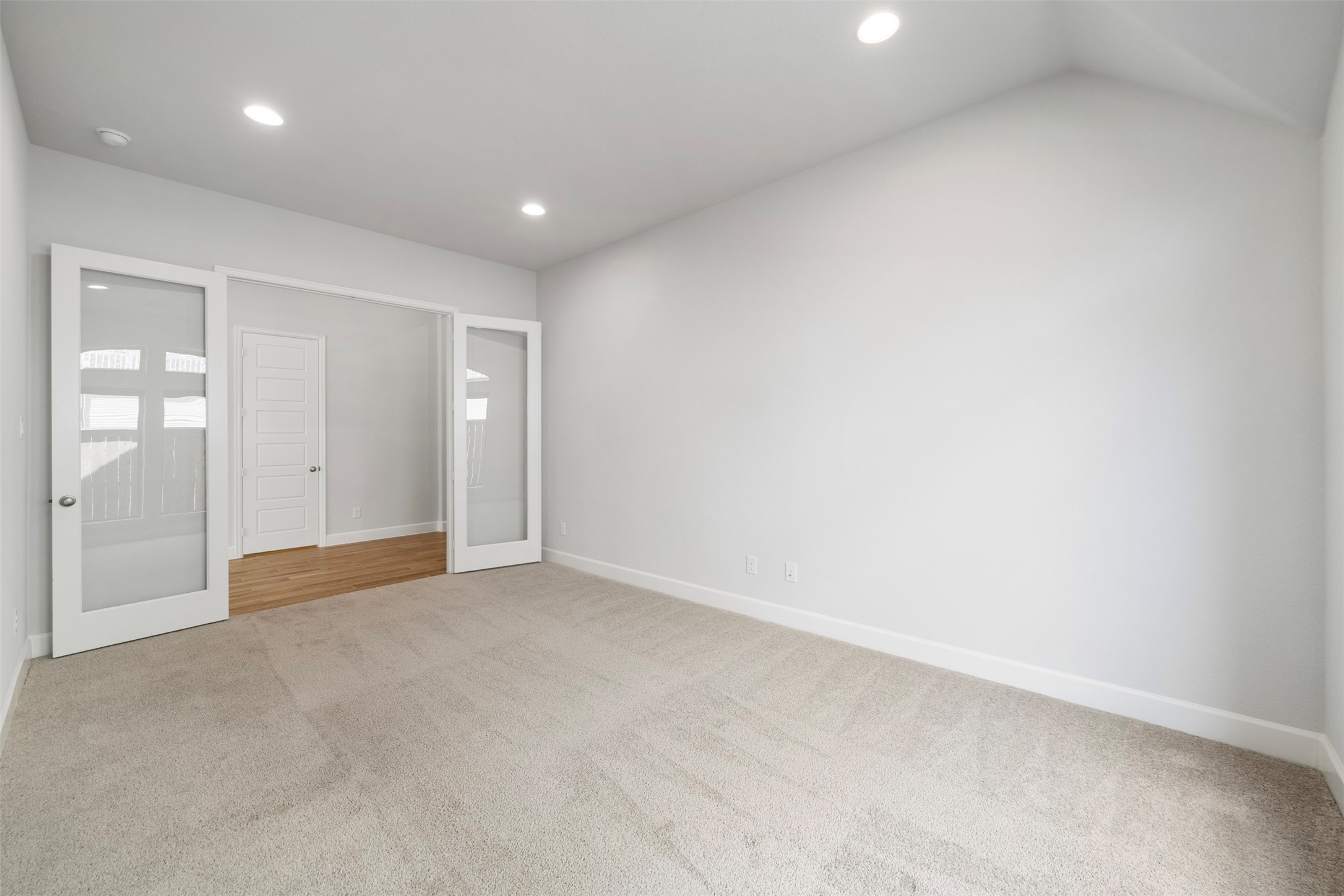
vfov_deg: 85.4
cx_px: 672
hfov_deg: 108.3
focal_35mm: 13
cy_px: 448
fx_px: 485
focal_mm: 13
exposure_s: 1/1.25
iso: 250
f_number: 8
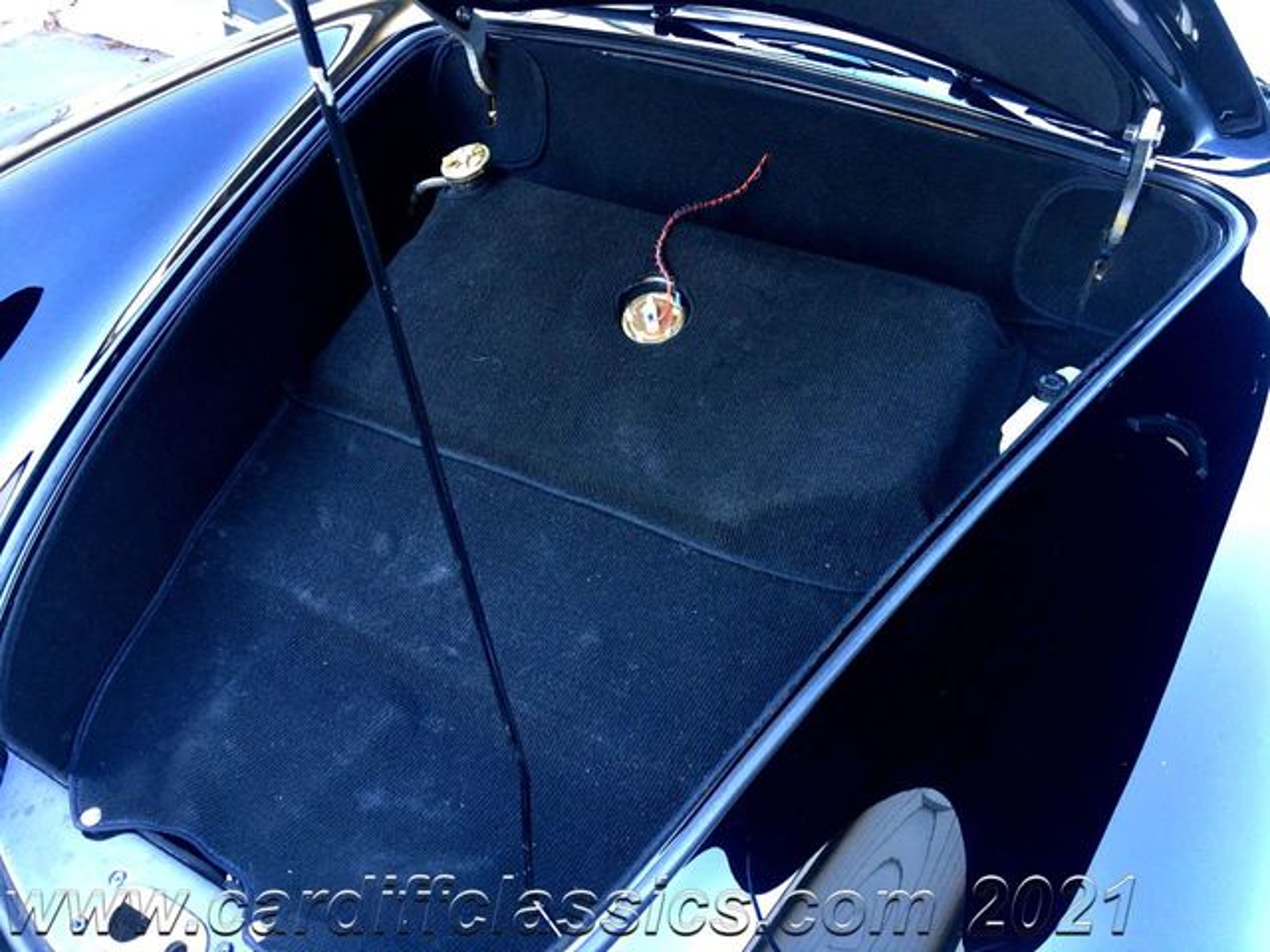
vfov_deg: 48.2
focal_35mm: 29
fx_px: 1064
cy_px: 476
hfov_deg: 61.7
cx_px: 635
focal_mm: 4.15
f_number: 2.2
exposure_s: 1/30
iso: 100
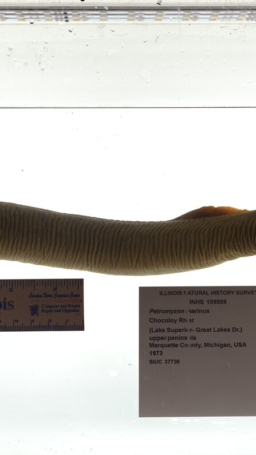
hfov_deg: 12.7
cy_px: 228
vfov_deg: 22.4
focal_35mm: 95
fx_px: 1146
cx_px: 151
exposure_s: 1/160
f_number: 10
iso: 100
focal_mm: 60
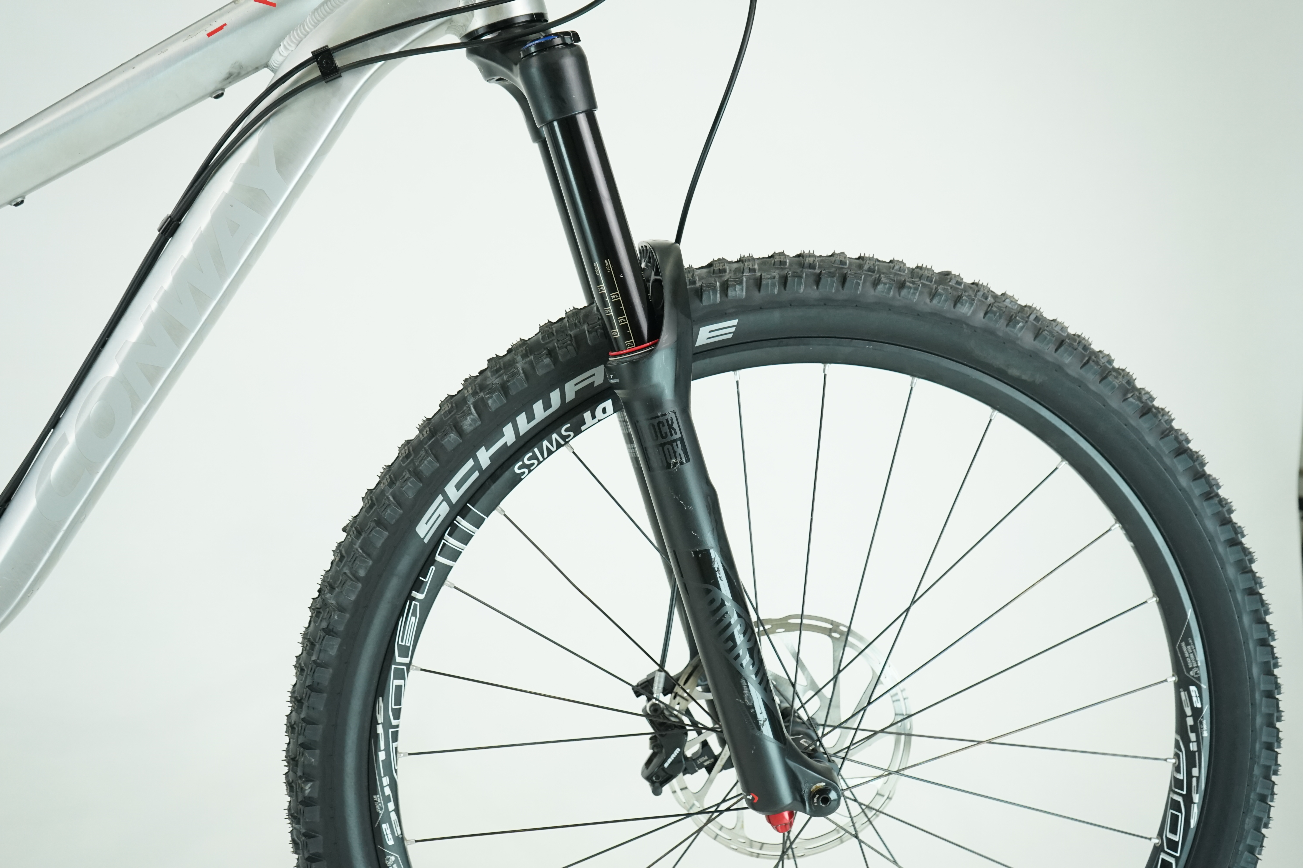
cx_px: 652
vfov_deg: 37.9
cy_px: 434
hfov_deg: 54.4
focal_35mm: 35
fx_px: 1267
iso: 1600
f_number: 5.6
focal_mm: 35
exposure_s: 1/200
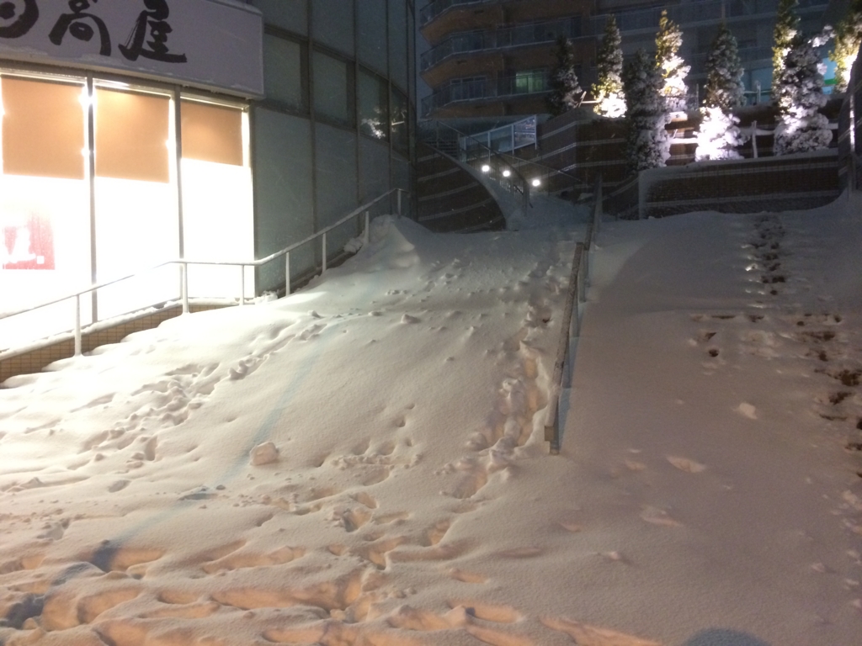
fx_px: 747
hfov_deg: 60.0
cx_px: 431
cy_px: 323
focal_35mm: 30
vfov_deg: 46.8
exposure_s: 1/17
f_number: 2.2
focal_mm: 4.12
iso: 320
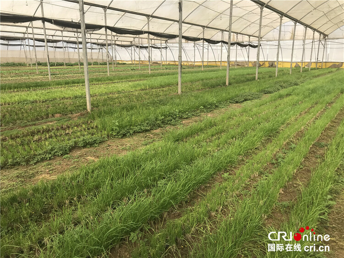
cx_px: 172
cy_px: 129
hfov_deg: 63.4
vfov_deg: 49.8
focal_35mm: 28
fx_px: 278
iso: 20
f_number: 1.8
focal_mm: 3.99
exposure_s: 1/840
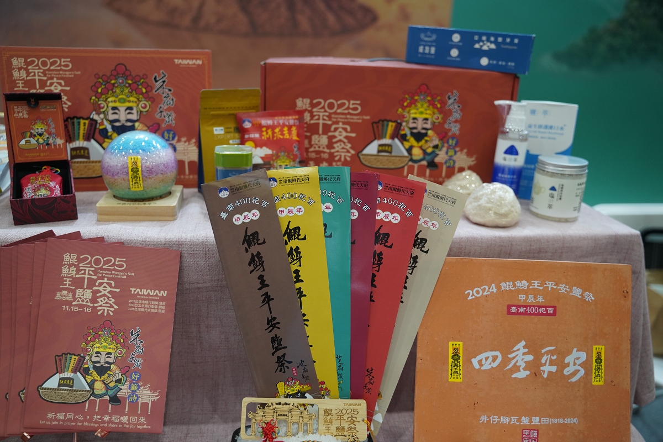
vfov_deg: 46.4
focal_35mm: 28
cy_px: 221
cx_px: 332
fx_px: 516
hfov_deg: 65.5
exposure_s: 1/160
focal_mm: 28
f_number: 3.2
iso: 1600
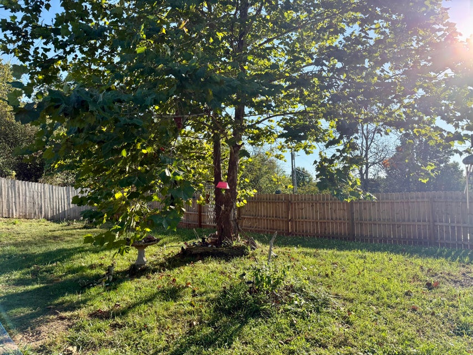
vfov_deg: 56.8
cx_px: 236
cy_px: 178
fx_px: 328
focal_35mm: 24
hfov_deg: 71.6
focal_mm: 6.76
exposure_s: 1/2299
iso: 100
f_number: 1.78
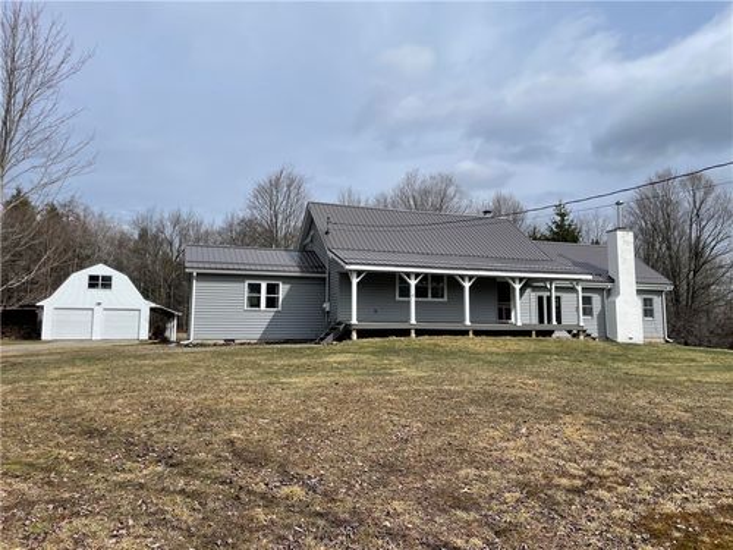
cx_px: 366
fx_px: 551
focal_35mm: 26
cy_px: 275
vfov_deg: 53.1
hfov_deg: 67.3
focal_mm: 4.2
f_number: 1.6
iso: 32
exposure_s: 1/6897
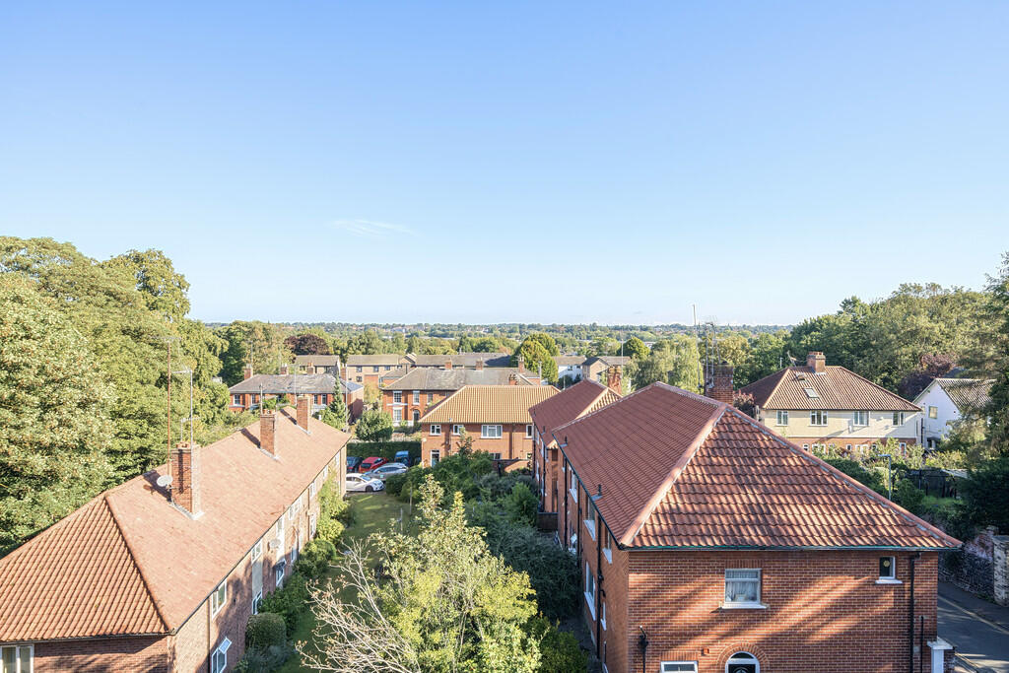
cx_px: 504
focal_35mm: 20
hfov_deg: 84.0
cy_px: 336
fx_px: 561
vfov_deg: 61.9
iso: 400
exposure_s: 1/200
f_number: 8
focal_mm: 20
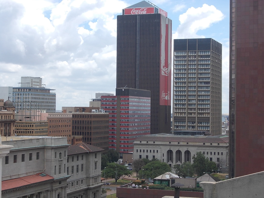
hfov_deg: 23.8
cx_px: 132
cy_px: 99
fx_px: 625
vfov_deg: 18.0
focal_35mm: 82
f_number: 4.8
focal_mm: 11.6
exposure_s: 1/500
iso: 80
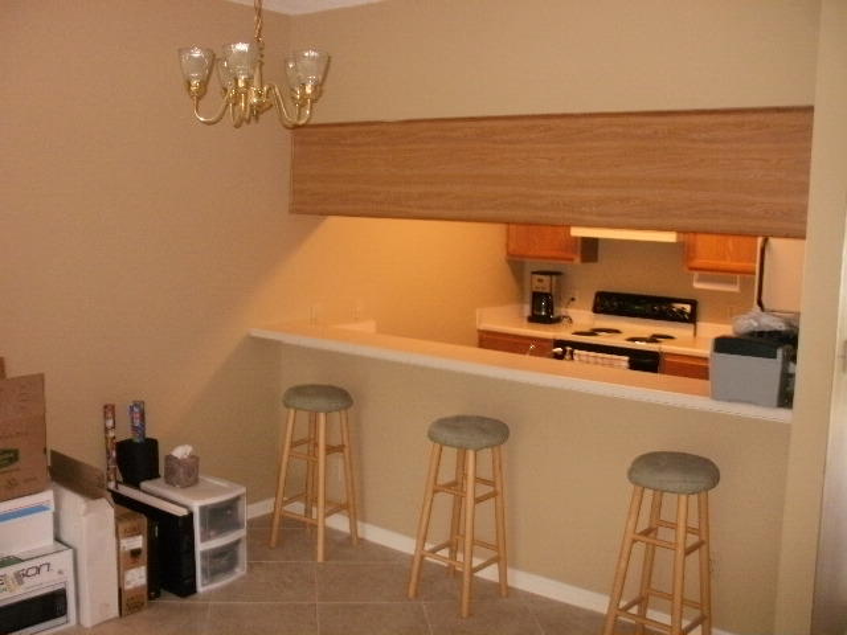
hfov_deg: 51.4
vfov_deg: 39.7
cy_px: 318
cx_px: 424
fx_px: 881
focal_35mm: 36
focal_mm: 6.3
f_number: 3.5
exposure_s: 1/30
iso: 250
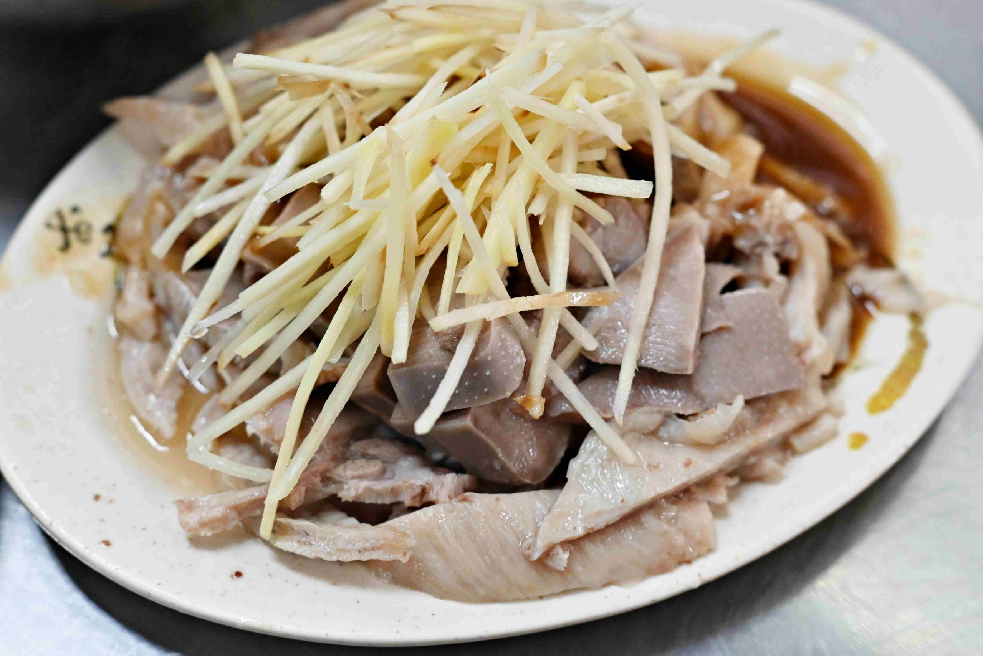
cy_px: 328
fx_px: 2048
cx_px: 492
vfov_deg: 18.2
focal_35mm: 75
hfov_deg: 27.0
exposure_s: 1/160
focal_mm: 50
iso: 900
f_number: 3.5
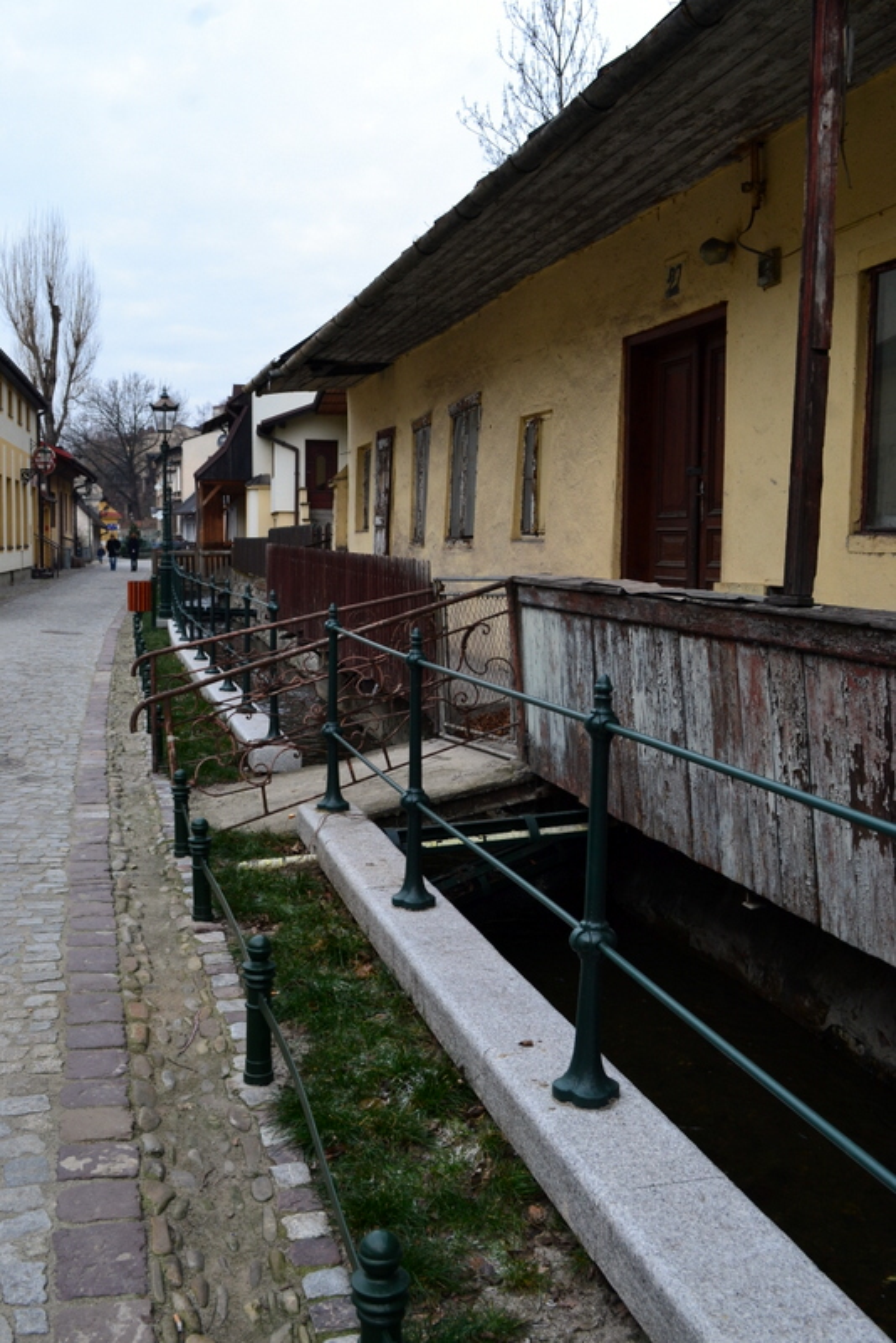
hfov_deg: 40.0
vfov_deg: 57.2
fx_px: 1231
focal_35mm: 33
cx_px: 448
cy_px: 672
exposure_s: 1/125
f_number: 9
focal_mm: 22
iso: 400
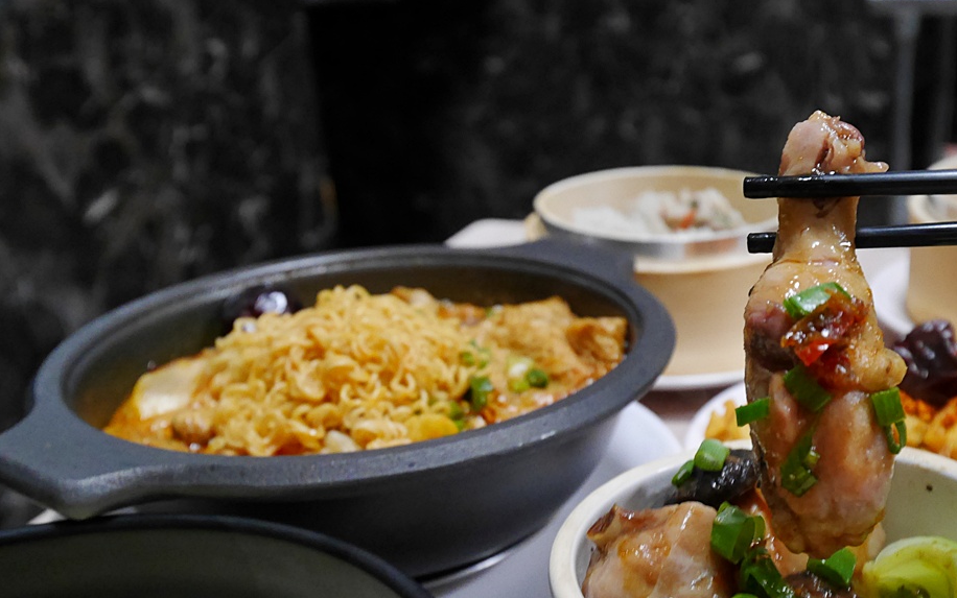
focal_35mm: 50
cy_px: 400
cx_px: 626
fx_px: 1304
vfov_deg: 25.7
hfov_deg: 39.9
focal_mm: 18
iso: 2000
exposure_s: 1/60
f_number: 4
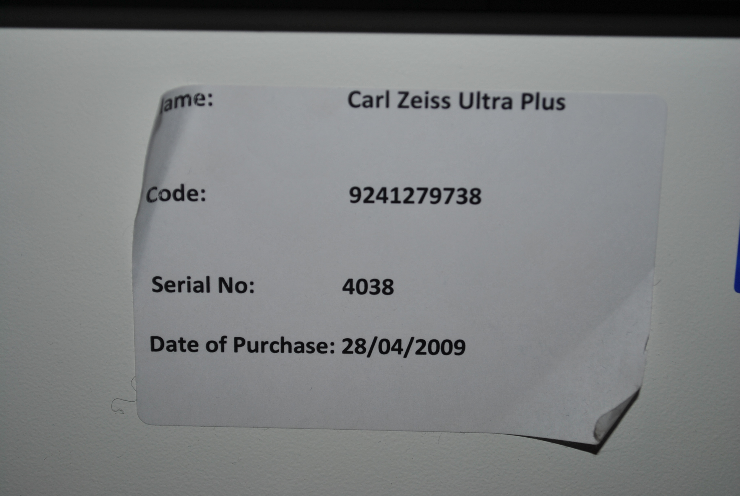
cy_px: 248
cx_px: 370
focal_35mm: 66
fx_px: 1358
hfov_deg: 30.5
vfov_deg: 20.7
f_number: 5.3
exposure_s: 1/125
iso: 100
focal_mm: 44
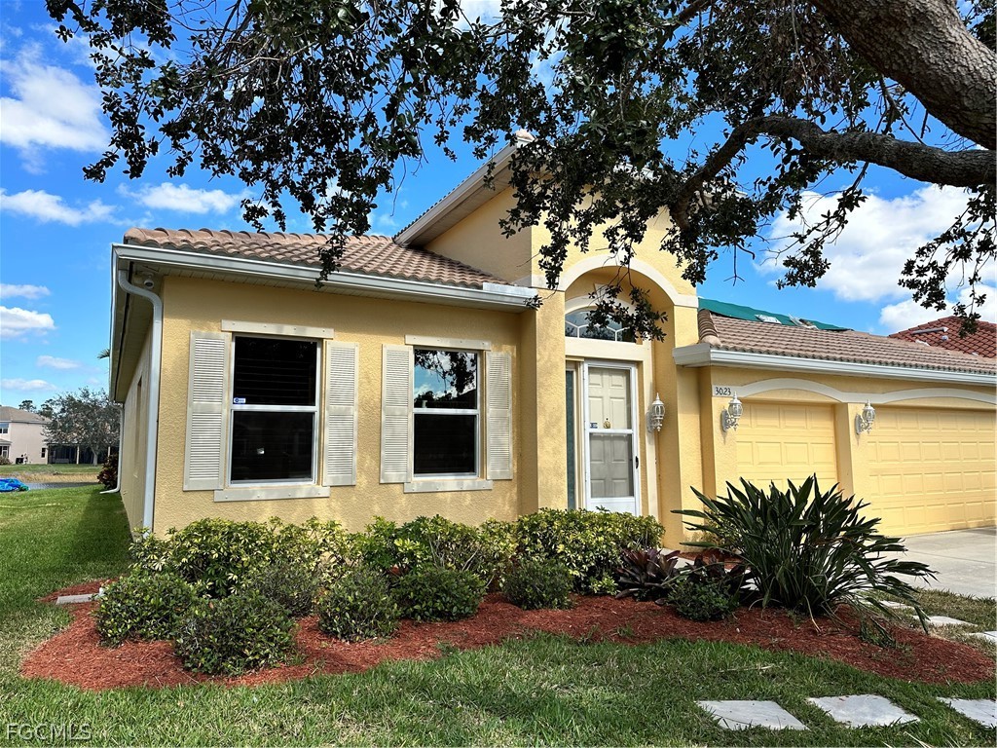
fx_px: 691
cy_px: 374
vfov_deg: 56.8
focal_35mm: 24
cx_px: 498
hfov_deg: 71.6
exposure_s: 1/2967
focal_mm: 6.86
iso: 80
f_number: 1.78
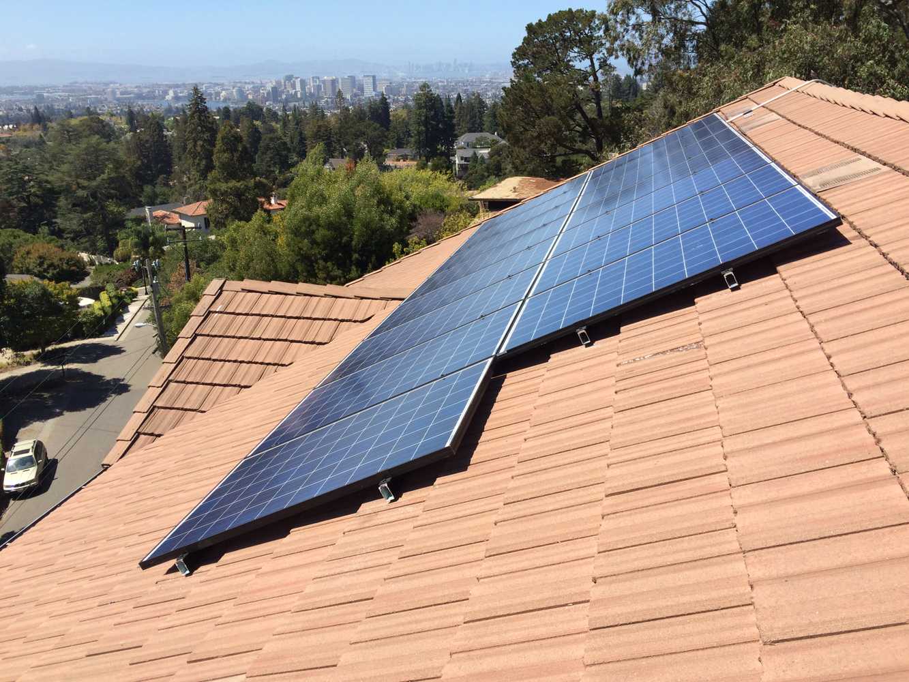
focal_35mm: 29
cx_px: 454
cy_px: 341
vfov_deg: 48.2
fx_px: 762
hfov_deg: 61.7
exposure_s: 1/1642
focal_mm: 4.15
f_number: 2.2
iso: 32
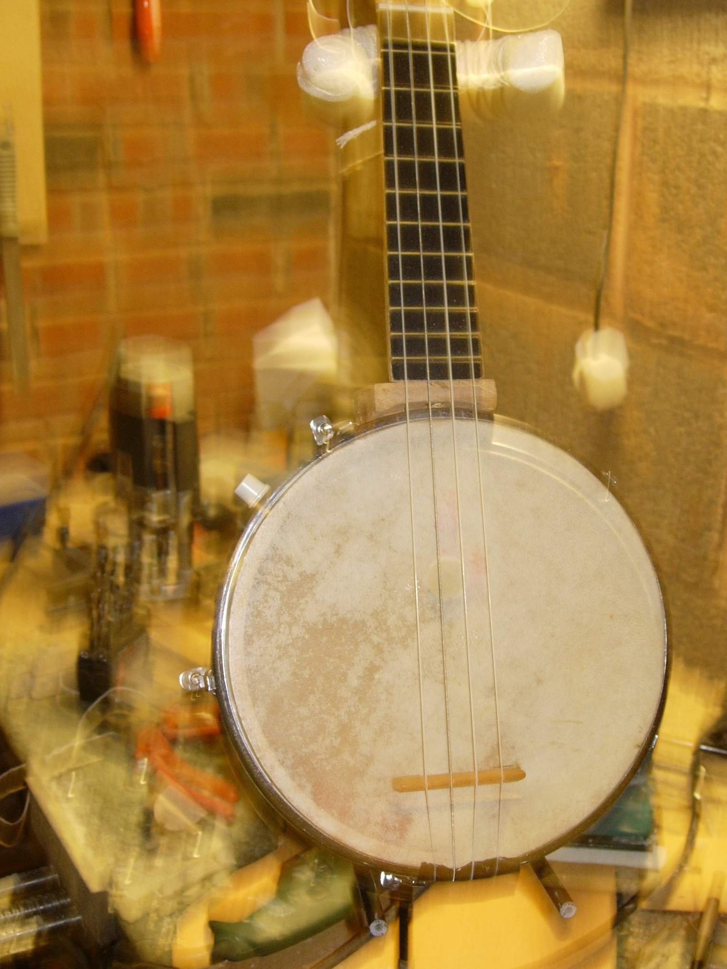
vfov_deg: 39.7
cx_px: 415
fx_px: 1344
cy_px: 503
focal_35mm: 48
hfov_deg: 30.2
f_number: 2.8
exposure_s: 1/7.7
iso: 79
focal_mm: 7.8
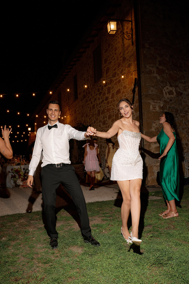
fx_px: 232
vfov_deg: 62.8
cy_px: 142
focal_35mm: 30
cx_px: 94
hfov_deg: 44.3
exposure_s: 1/125
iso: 400
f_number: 7.1
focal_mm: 29.5
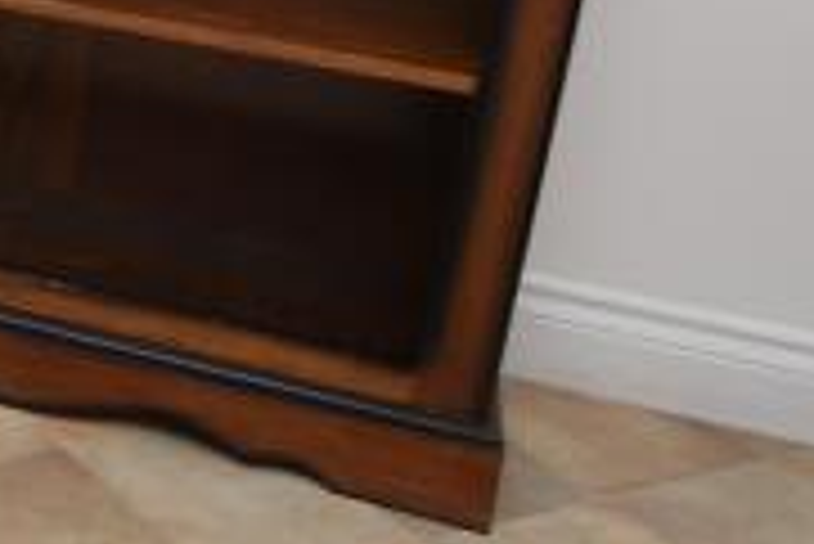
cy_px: -218
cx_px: -760
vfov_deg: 15.1
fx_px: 1923
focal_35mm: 85
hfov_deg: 17.7
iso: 100
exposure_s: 1/25
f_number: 3.5
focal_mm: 10
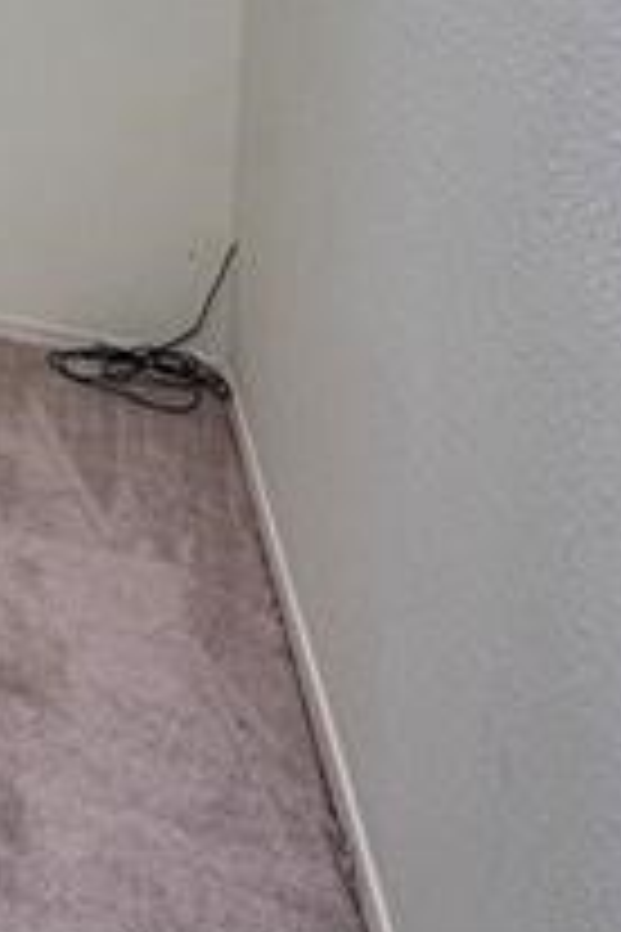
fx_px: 1397
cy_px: -230
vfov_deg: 30.4
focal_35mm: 54
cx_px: -531
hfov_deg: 18.7
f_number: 2.2
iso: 125
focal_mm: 2.22
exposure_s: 1/120
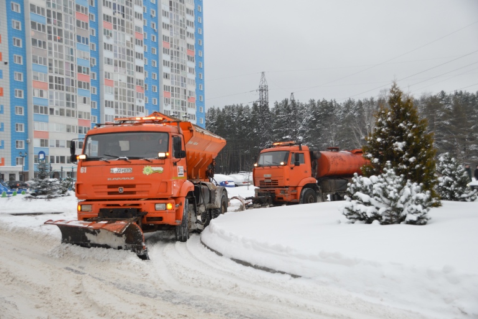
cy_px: 160
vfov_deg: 30.8
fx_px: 578
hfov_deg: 45.0
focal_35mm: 44
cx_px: 239
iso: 400
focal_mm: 29
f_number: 5.6
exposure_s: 1/125
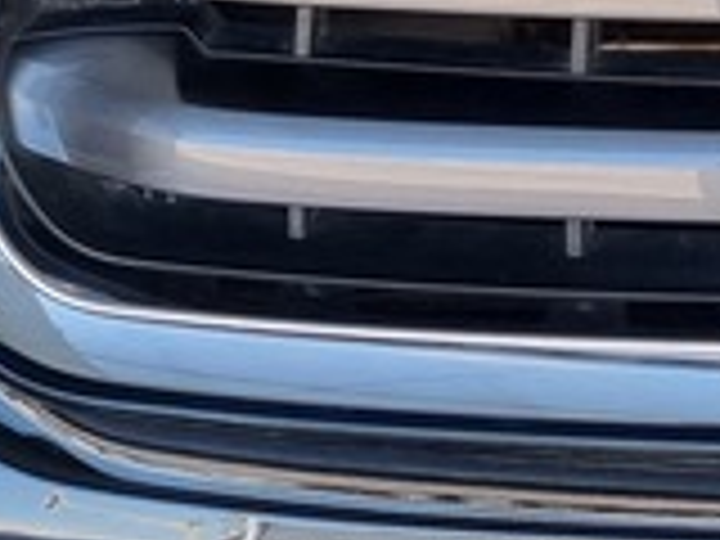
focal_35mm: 166
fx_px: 3453
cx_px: 1184
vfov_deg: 8.6
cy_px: -405
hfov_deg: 11.3
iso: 50
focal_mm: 5.4
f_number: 1.8
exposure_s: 1/126
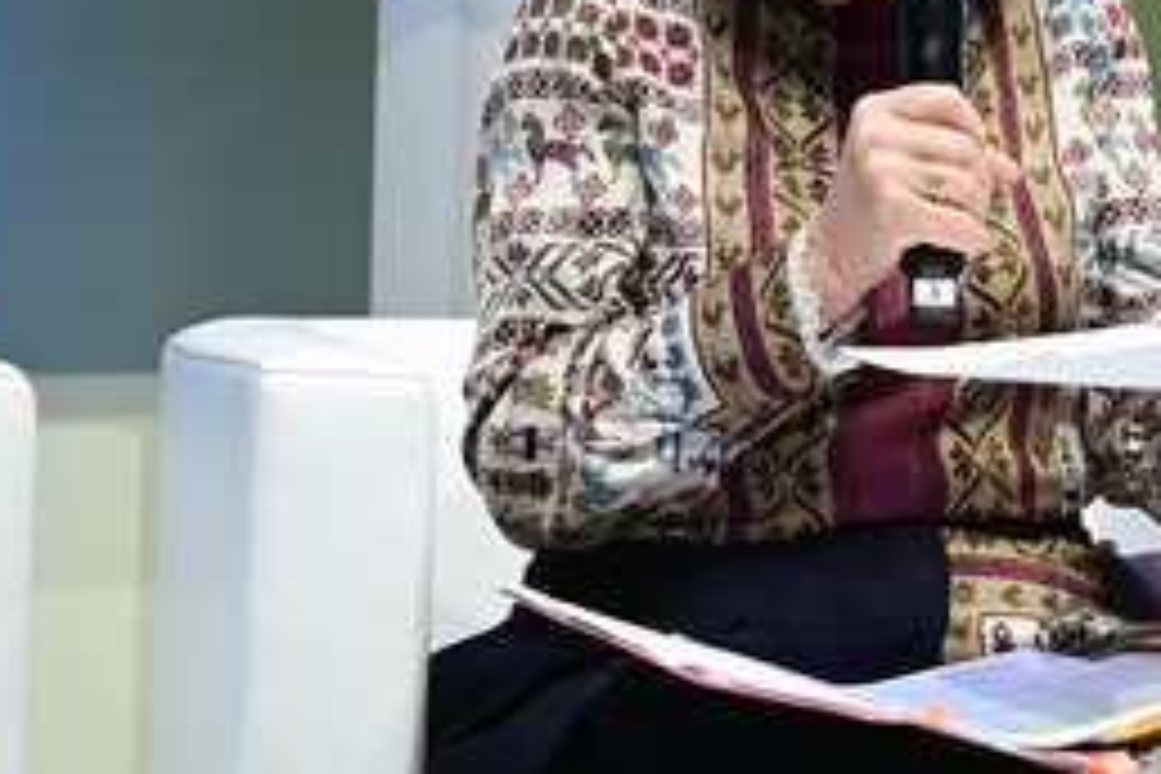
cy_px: 104
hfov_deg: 17.4
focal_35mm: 117
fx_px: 3773
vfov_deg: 11.6
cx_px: 880
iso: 1000
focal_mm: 67
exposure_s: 1/160
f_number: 4.5
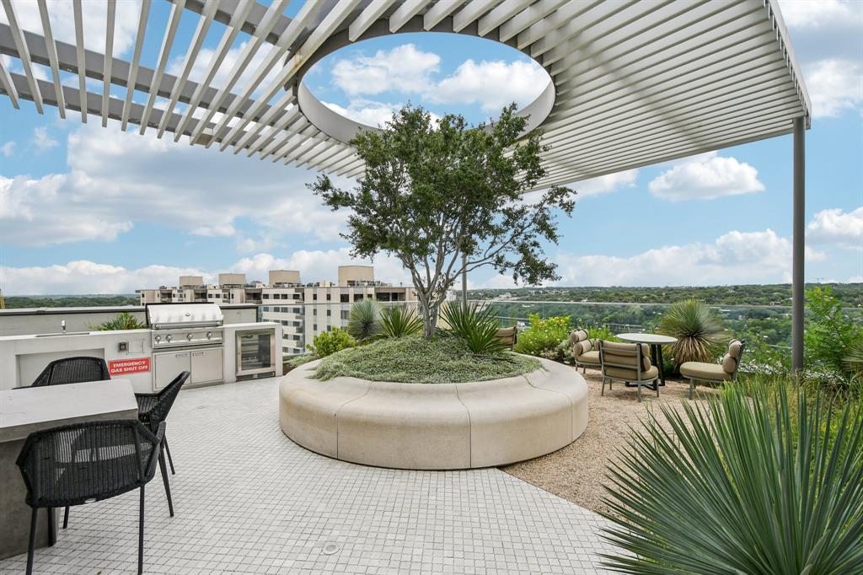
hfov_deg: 100.4
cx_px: 432
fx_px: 359
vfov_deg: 77.3
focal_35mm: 15
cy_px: 288
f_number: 8
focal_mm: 10
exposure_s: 1/800
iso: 400
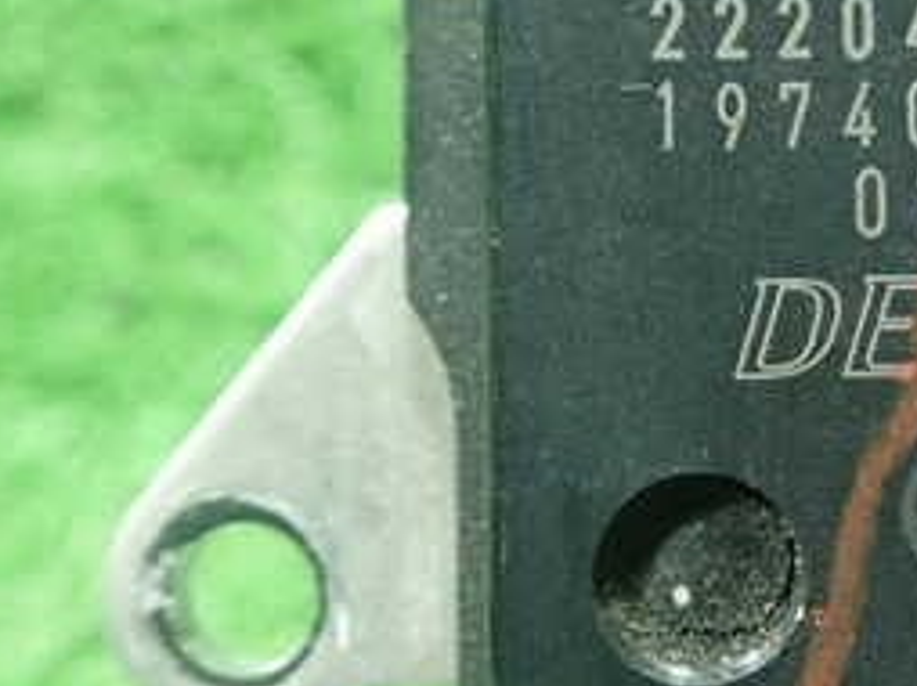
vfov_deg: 20.6
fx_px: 1879
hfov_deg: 25.2
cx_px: 1040
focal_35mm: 71
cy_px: 202
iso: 800
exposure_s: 1/80
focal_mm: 5.5
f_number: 2.3
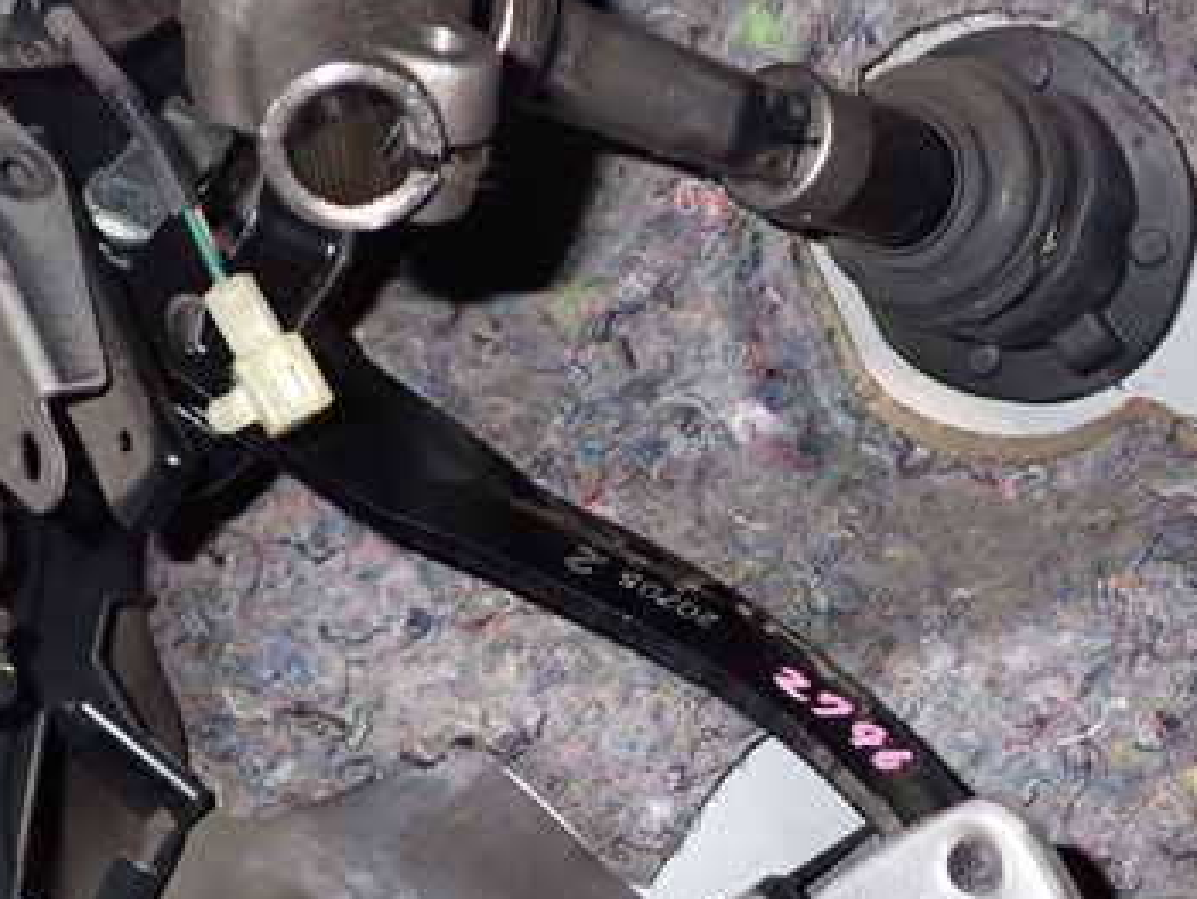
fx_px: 1661
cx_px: 605
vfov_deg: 30.1
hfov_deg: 39.6
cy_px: 591
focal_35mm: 48
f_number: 6.3
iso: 500
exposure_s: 1/30
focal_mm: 5.05
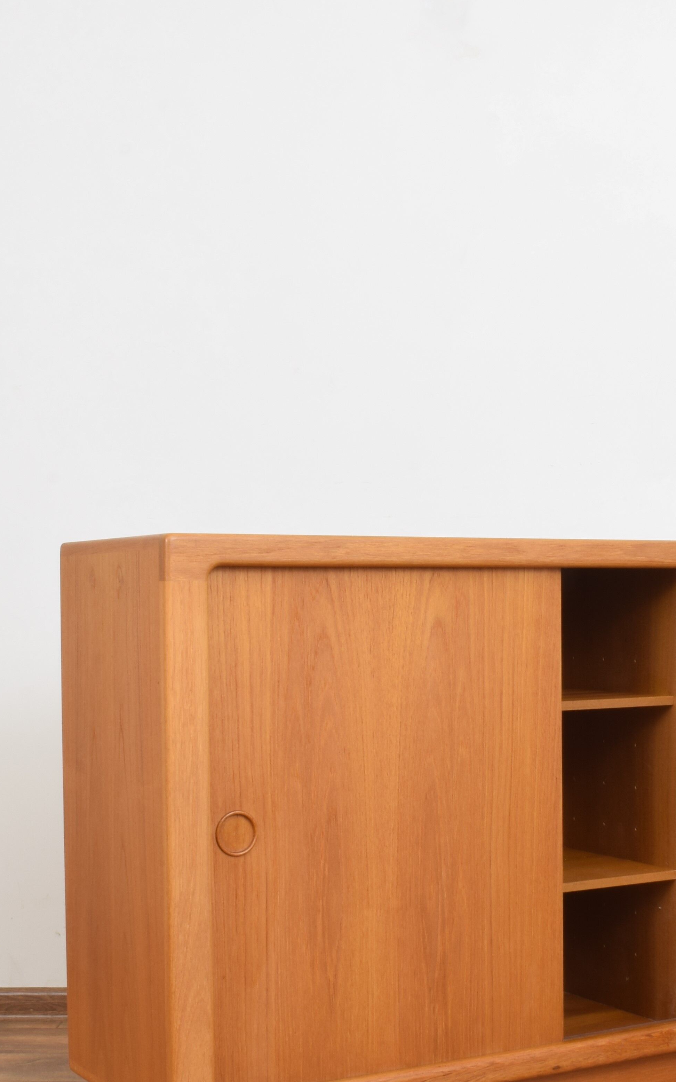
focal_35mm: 59
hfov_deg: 21.9
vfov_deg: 34.4
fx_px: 1739
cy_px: 665
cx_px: 467
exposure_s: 4
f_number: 22
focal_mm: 20
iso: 100
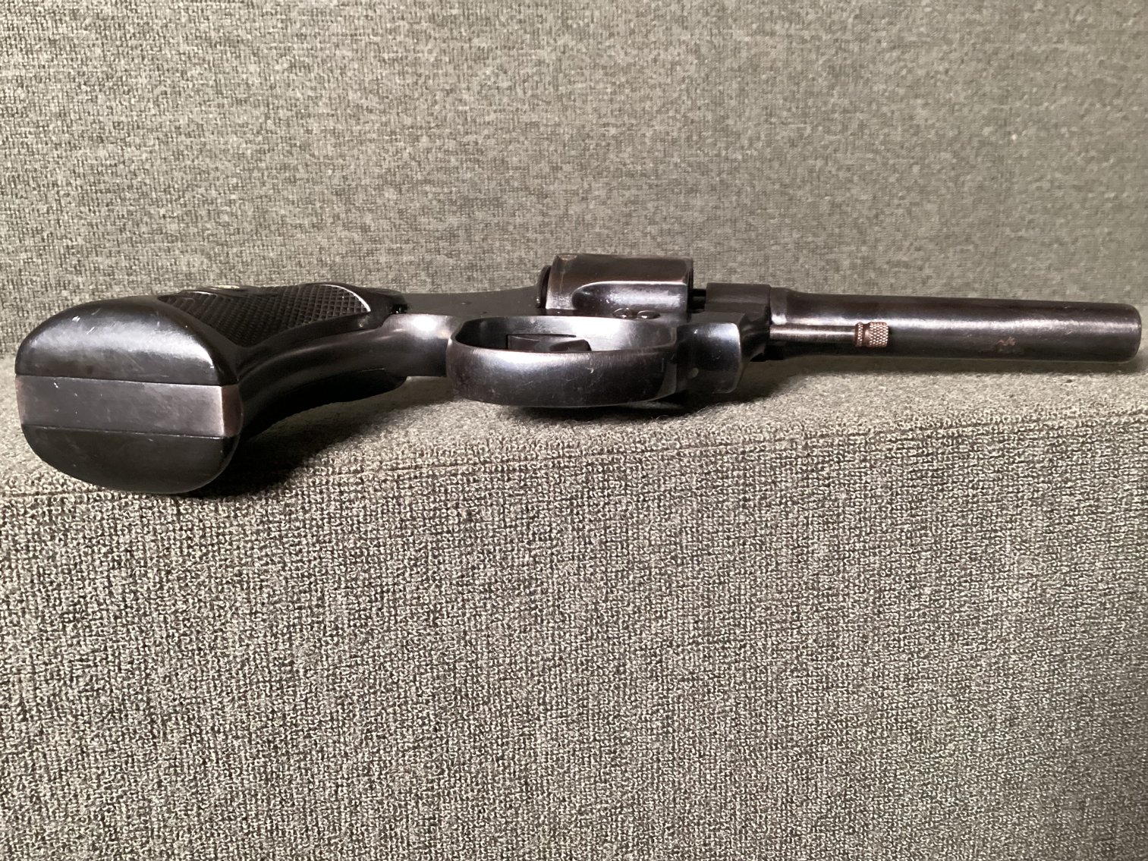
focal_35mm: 31
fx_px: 1028
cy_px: 430
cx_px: 574
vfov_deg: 45.4
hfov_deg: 58.3
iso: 320
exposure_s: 1/40
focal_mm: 3.3
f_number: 2.4
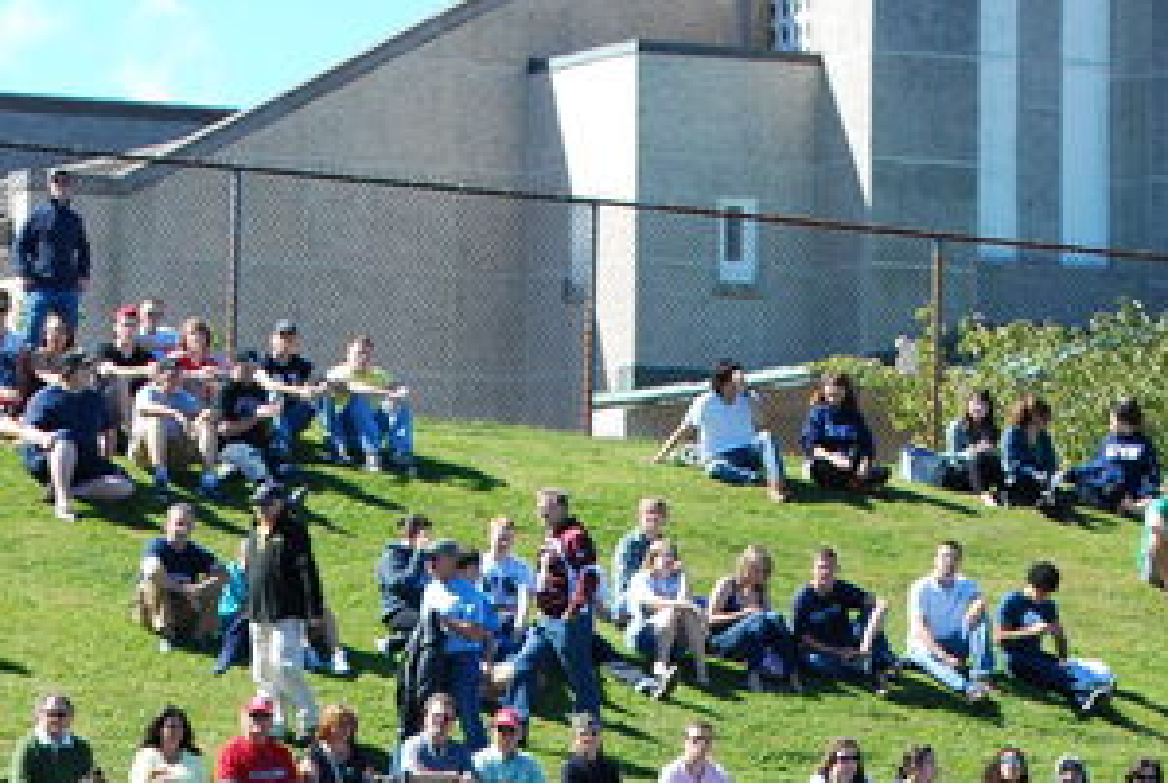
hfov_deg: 7.3
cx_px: 498
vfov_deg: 4.9
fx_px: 9098
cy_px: 1003
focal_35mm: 280
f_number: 6.3
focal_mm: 70
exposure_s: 1/640
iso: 400
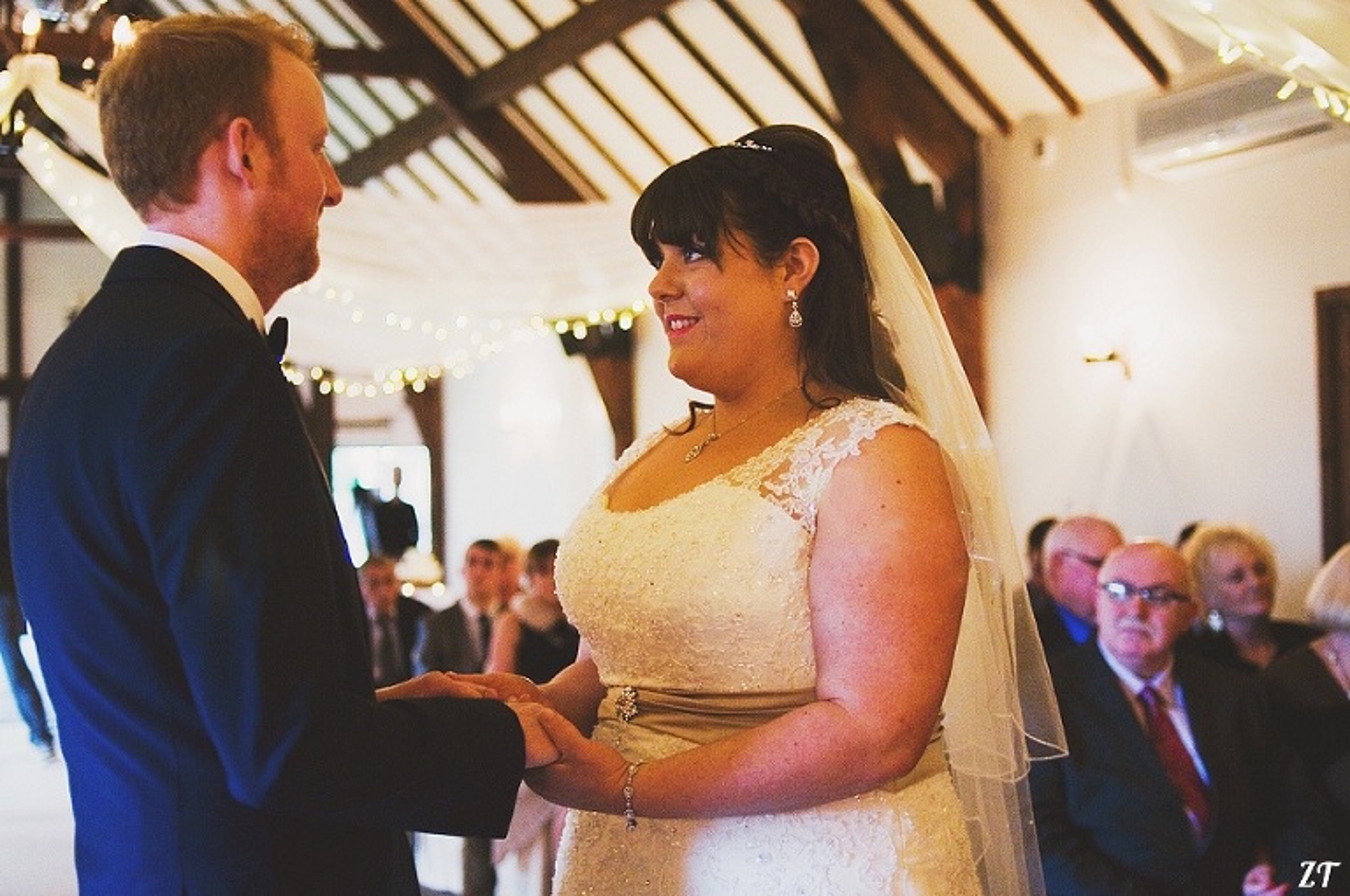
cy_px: 448
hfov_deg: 37.9
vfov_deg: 25.7
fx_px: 1966
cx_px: 675
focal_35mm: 52
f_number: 2
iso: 1000
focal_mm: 35
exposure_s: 1/80
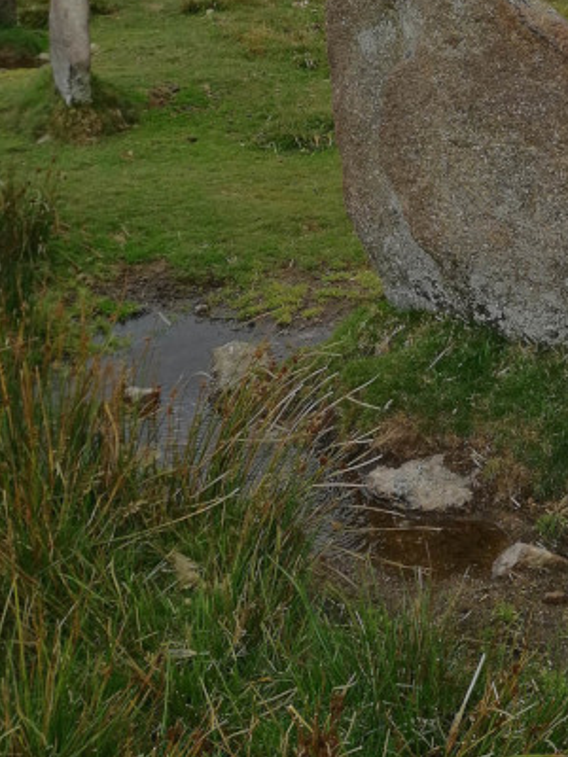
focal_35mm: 63
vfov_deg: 29.5
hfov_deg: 22.9
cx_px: 460
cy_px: 84
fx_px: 1378
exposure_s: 1/460
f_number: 1.8
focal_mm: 3.95
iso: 50
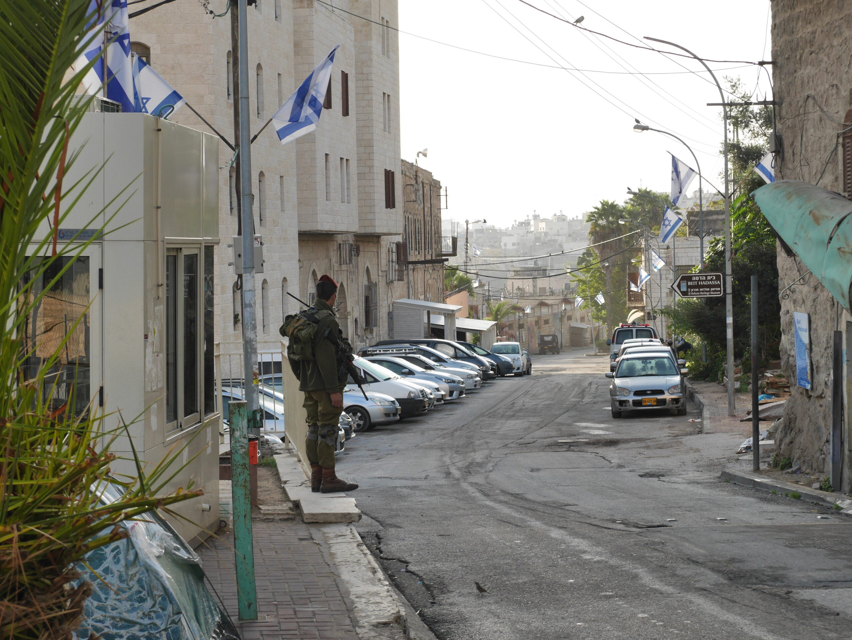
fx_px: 1724
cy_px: 320
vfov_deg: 21.0
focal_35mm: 70
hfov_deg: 27.8
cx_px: 426
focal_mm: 35
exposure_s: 1/250
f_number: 8
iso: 400
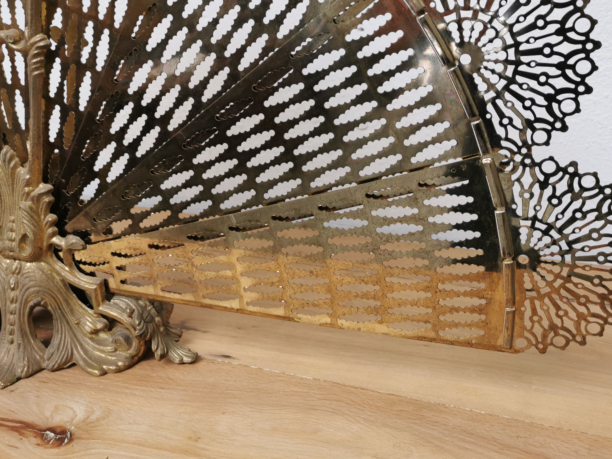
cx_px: 308
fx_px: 636
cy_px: 157
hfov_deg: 51.4
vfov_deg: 39.2
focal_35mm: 36
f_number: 1.8
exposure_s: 1/50
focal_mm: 5.58
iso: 125
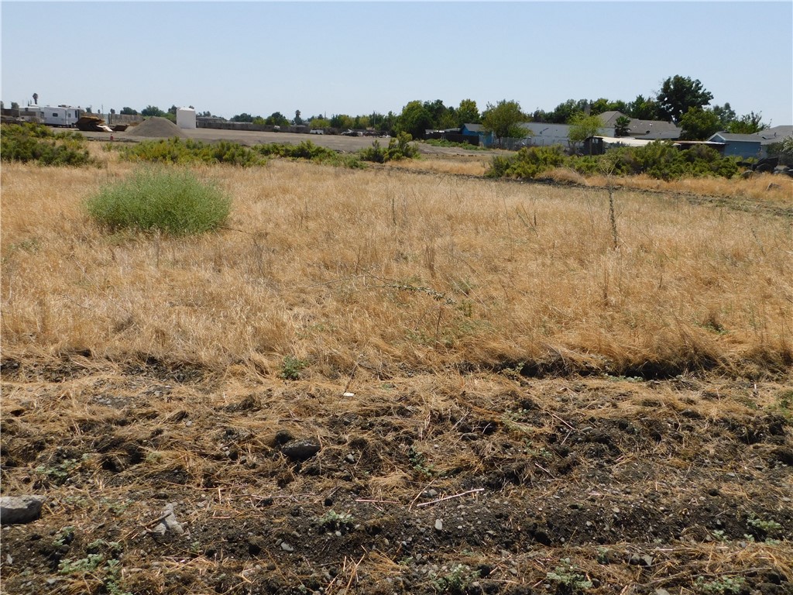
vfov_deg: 46.8
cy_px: 298
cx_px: 396
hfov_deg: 60.0
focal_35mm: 30
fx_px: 687
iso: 125
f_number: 6.4
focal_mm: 5.3
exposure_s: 1/640
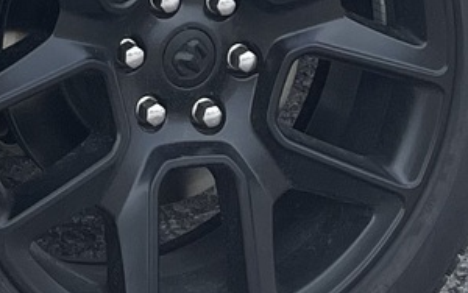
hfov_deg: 11.0
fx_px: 2400
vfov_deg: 6.2
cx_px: -17
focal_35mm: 188
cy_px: -701
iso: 50
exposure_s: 1/3086
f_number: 1.6
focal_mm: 5.1
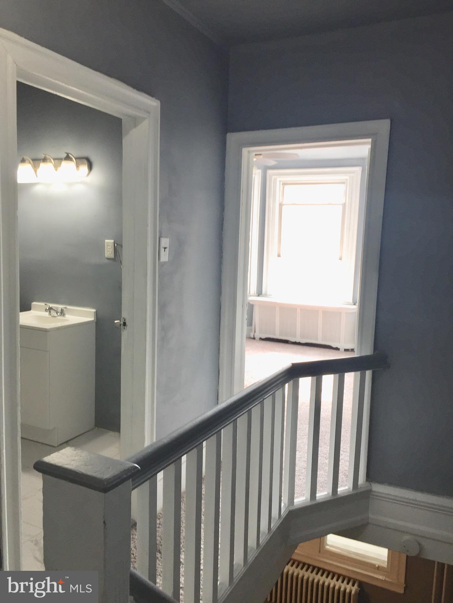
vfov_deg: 61.7
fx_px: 506
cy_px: 302
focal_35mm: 29
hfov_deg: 48.2
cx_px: 226
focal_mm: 4.15
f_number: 2.2
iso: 40
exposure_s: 1/60
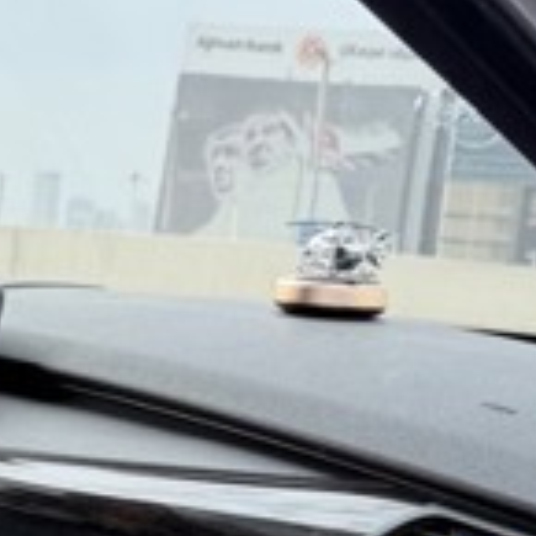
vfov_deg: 18.9
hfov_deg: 19.1
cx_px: -15
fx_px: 1542
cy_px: 588
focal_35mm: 88
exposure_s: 1/750
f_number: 1.78
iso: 80
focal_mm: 6.76
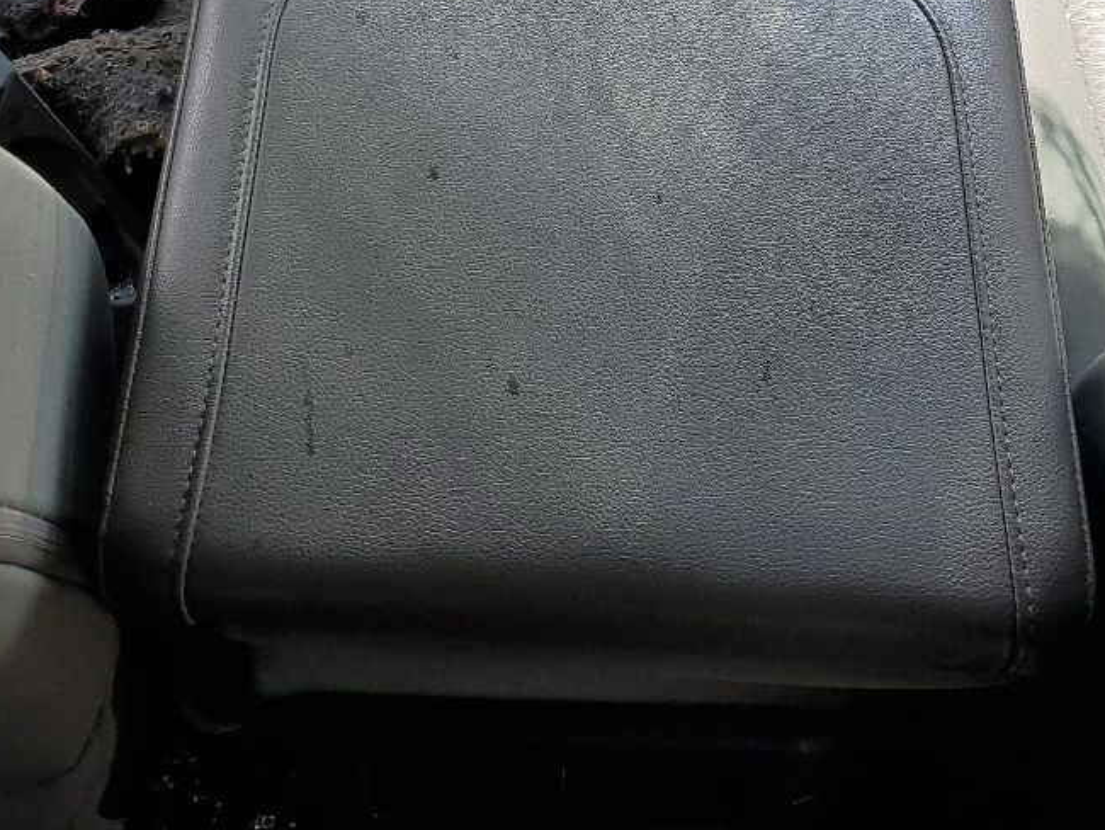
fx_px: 2044
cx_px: 554
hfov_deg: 30.3
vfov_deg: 21.7
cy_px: -94
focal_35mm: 64
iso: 50
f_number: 1.5
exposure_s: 1/588
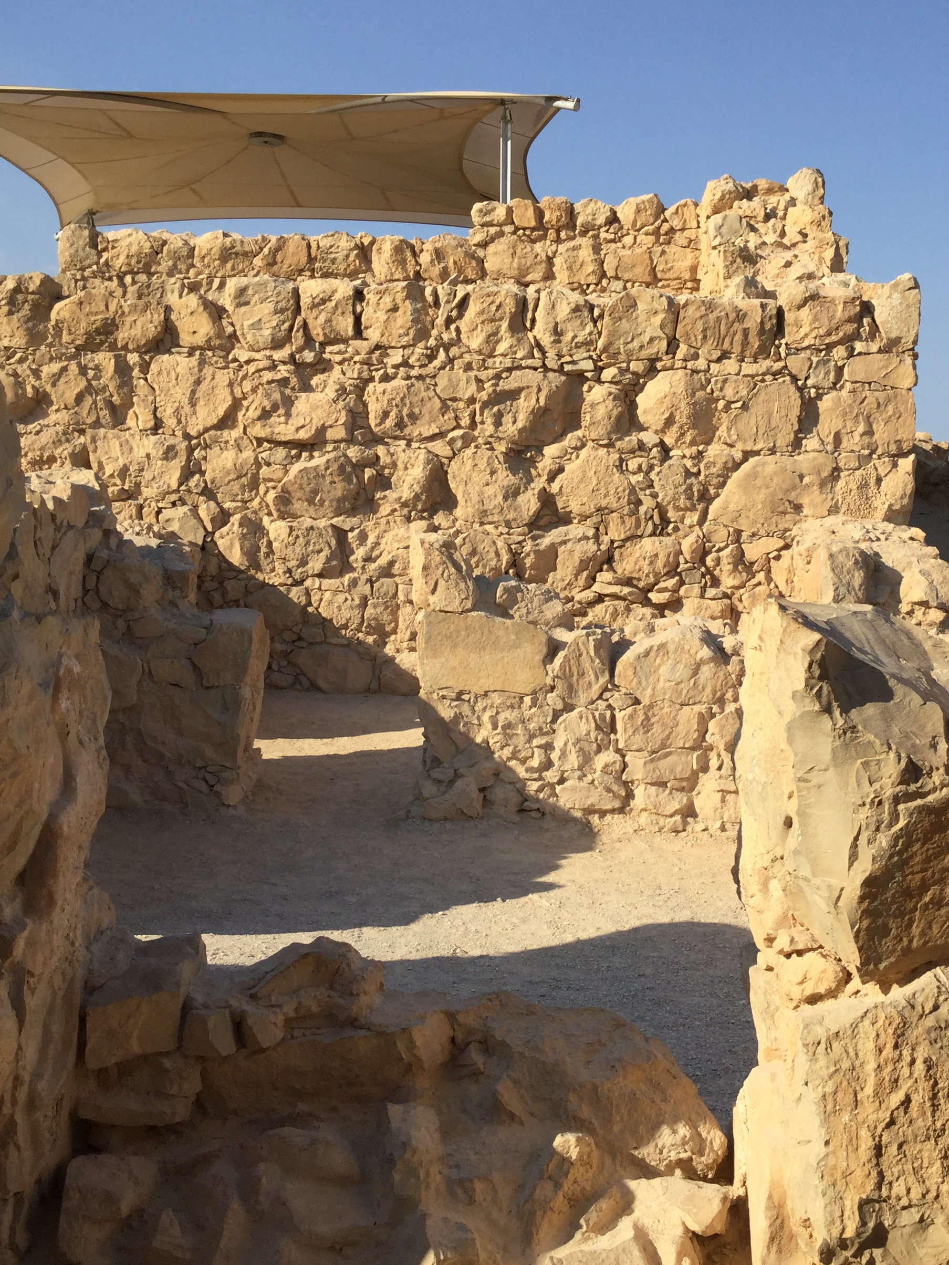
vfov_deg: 44.8
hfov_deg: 34.1
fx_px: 1535
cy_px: 625
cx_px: 605
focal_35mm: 42
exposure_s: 1/1335
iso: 25
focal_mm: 3.3
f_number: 2.4
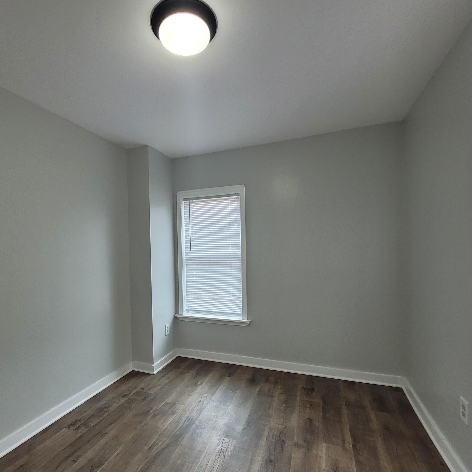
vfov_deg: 83.9
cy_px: 252
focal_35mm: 17
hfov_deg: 83.7
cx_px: 211
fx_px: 262
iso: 100
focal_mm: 1.74
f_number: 2.2
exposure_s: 1/60
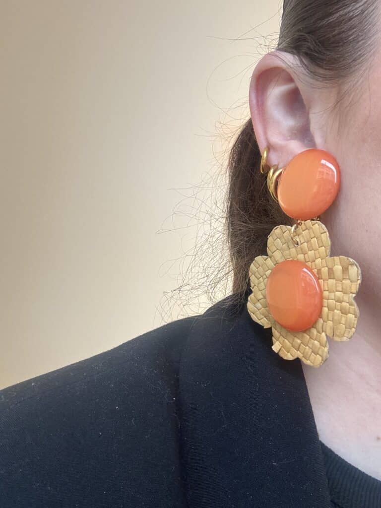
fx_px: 440
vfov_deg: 60.0
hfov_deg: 46.8
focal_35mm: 30
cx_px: 190
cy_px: 254
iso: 64
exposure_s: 1/50
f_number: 1.9
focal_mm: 2.69
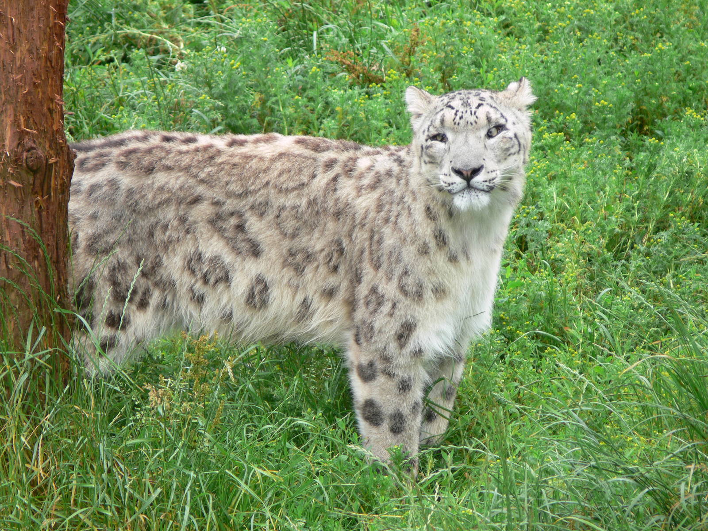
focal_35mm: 420
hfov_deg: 4.7
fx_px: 8590
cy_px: 266
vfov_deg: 3.5
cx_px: 354
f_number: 4
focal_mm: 88.8
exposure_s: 1/80
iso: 80
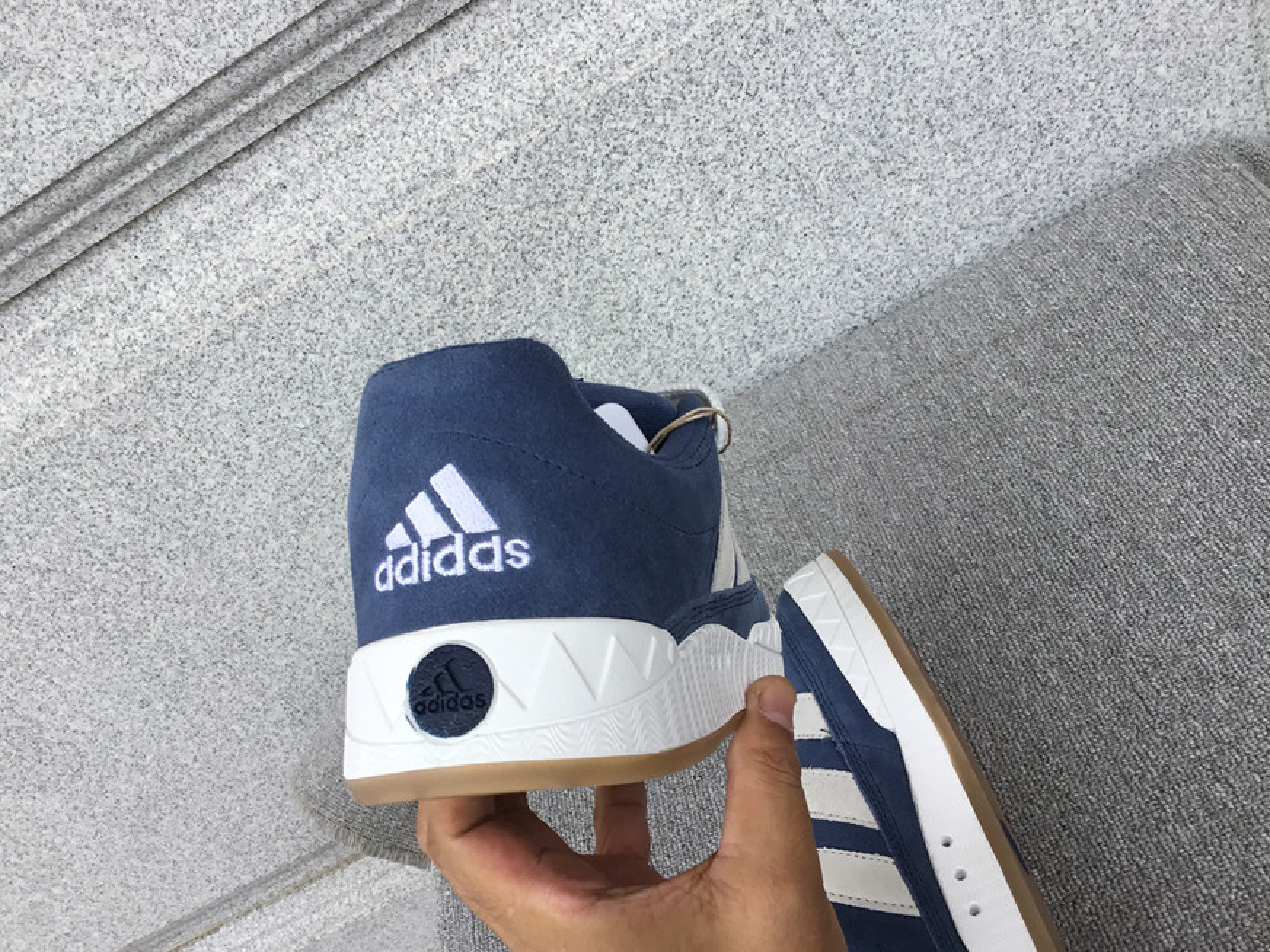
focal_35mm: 32
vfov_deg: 44.2
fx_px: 1174
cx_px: 623
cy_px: 483
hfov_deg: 56.8
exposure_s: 1/270
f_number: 2.4
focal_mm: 3.3
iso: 25
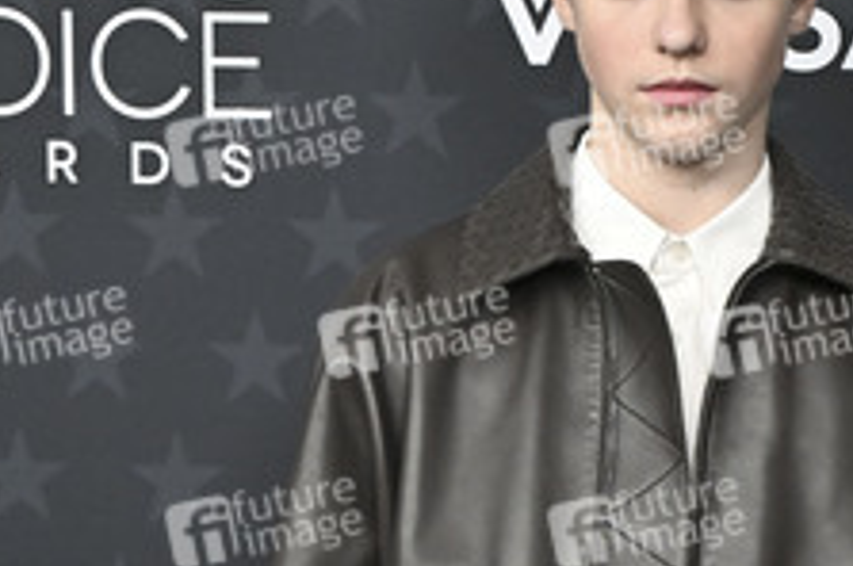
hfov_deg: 20.8
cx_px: 698
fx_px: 2295
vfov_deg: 14.1
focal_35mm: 97
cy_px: 237
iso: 1250
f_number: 5.6
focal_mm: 48
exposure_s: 1/320
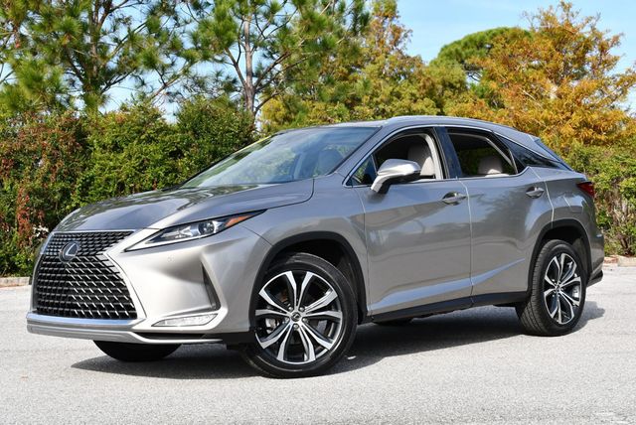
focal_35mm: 62
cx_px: 318
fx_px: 1096
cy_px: 212
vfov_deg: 22.0
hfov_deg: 32.4
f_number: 8
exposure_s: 1/250
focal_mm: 31
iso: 140
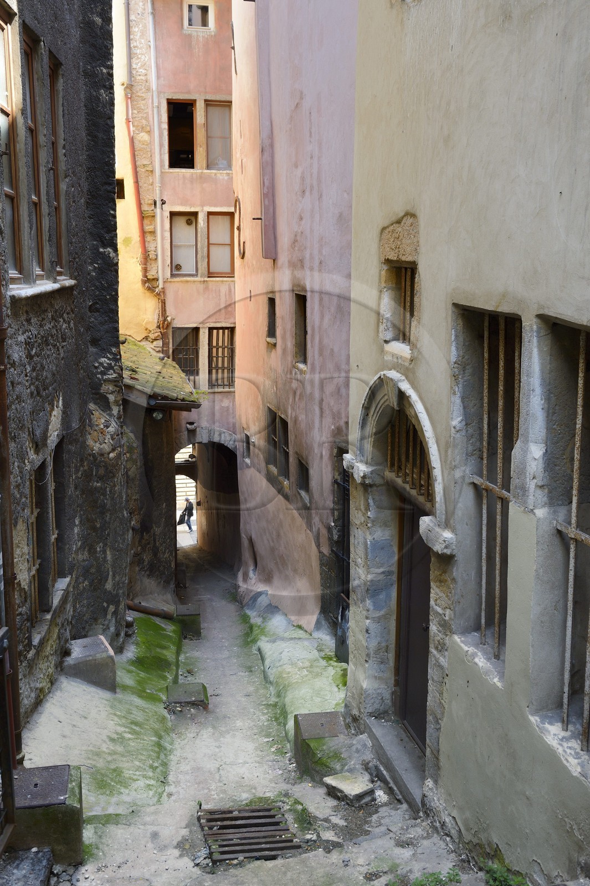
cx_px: 295
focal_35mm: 32
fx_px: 787
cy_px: 443
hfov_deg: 41.1
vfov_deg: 58.7
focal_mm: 32
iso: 400
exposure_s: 1/100
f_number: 6.3
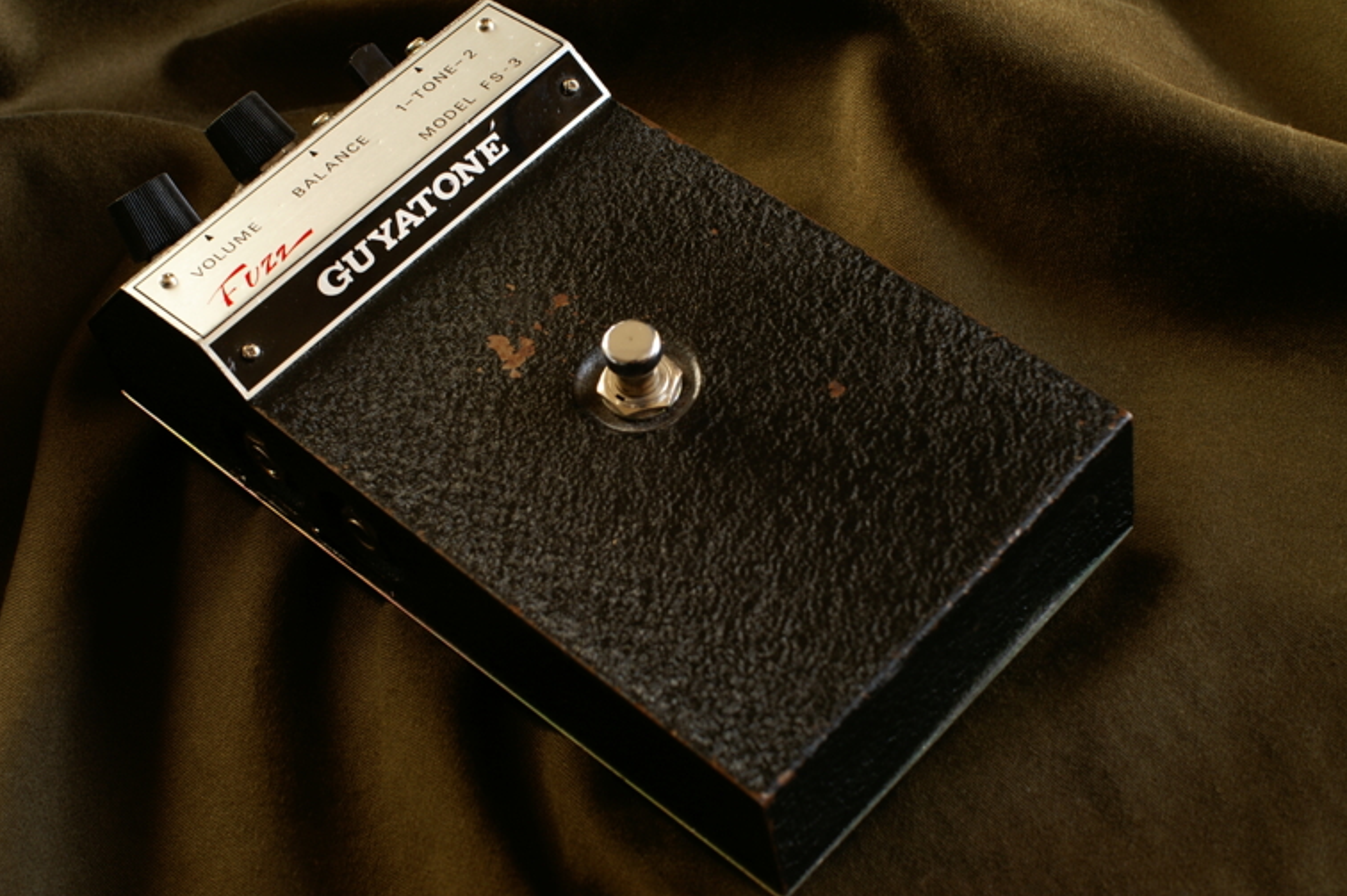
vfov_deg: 24.4
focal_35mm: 56
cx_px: 638
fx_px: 2076
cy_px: 426
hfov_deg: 35.9
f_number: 8
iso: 200
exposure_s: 1/15
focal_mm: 35
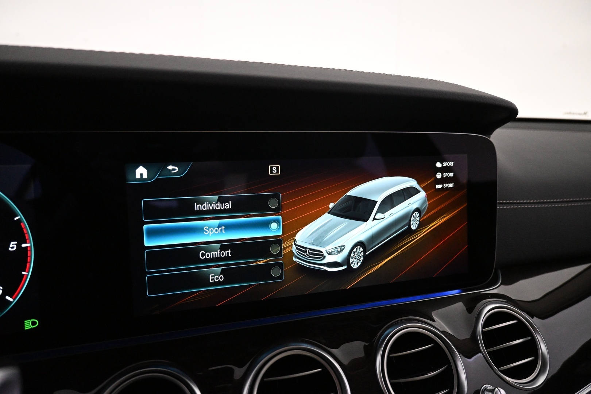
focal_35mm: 24
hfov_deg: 73.7
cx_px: 296
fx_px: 394
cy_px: 197
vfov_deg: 53.1
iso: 4000
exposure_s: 1/160
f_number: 3.5
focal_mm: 16
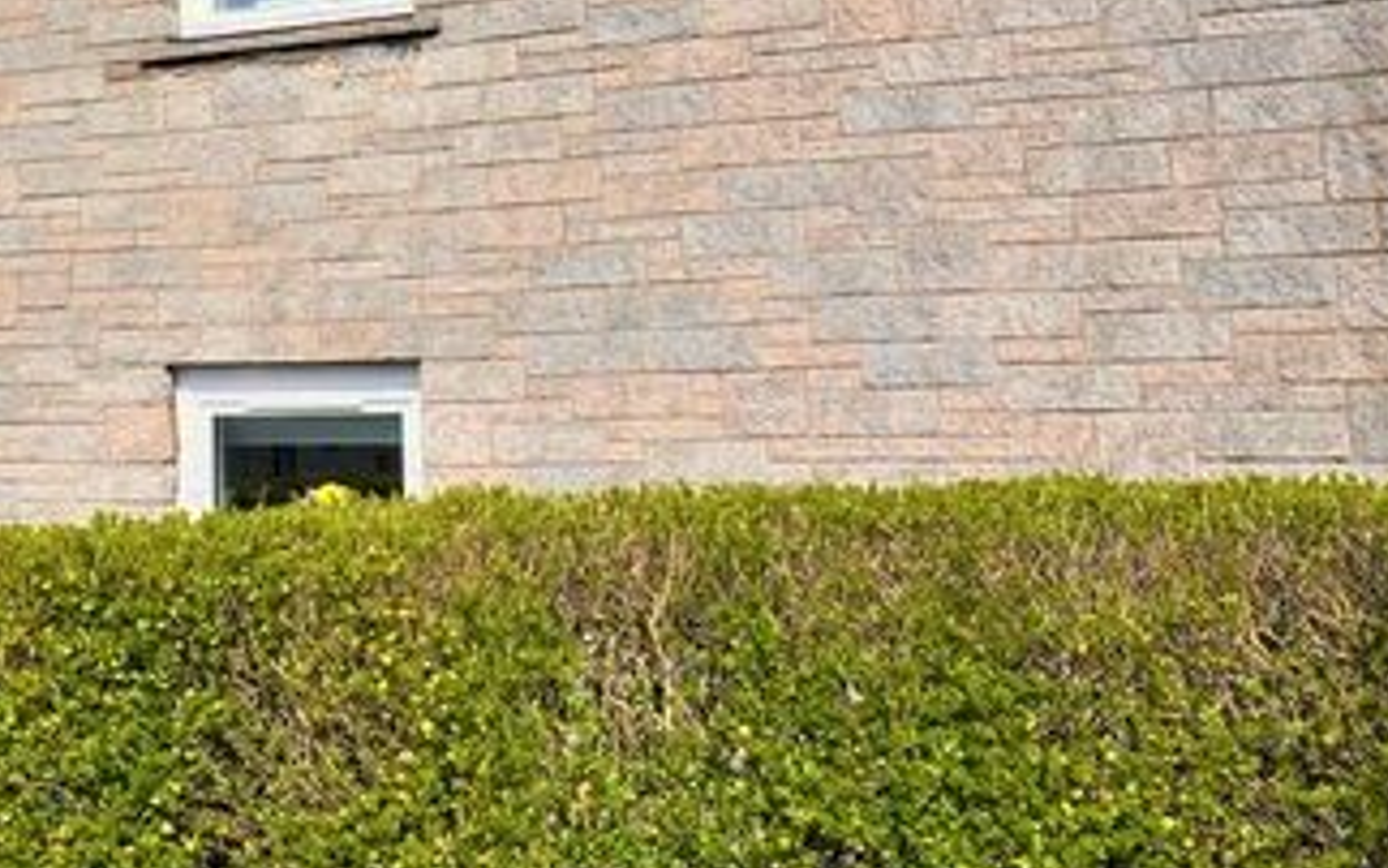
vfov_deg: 23.7
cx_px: 193
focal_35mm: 53
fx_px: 2005
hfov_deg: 36.3
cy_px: 62
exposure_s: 1/320
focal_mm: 16
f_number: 8
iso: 100
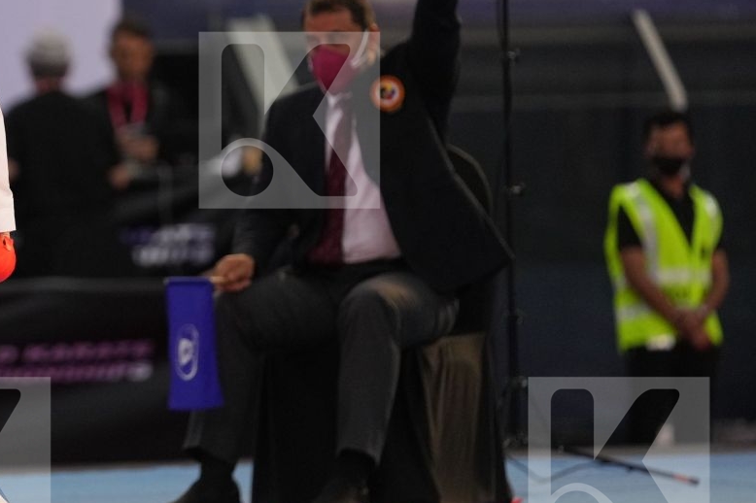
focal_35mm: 463
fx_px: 9718
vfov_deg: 3.0
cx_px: -40
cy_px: 120
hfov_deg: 4.4
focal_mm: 200
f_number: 2.8
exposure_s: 1/1000
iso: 2000
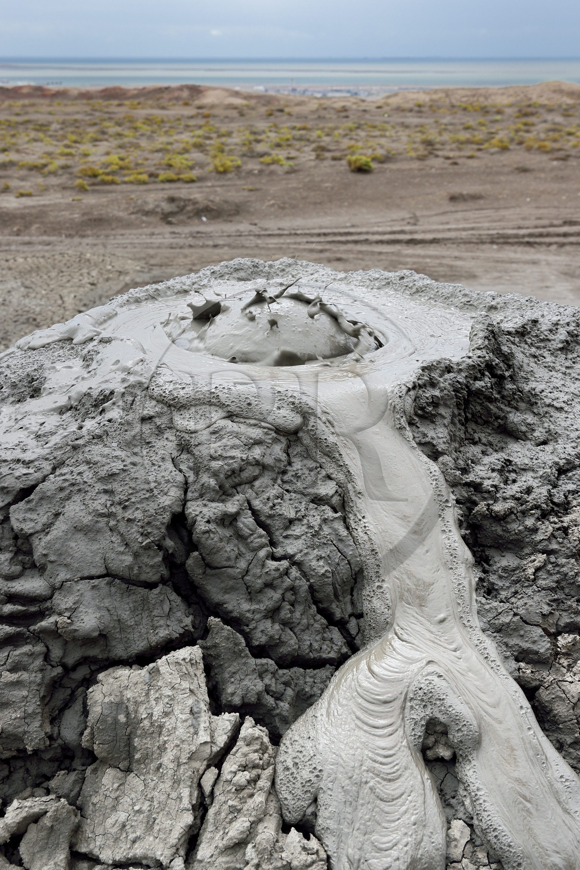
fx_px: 1015
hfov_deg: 31.9
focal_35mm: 42
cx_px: 290
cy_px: 435
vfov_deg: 46.4
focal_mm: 42
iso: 400
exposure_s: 1/320
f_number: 11
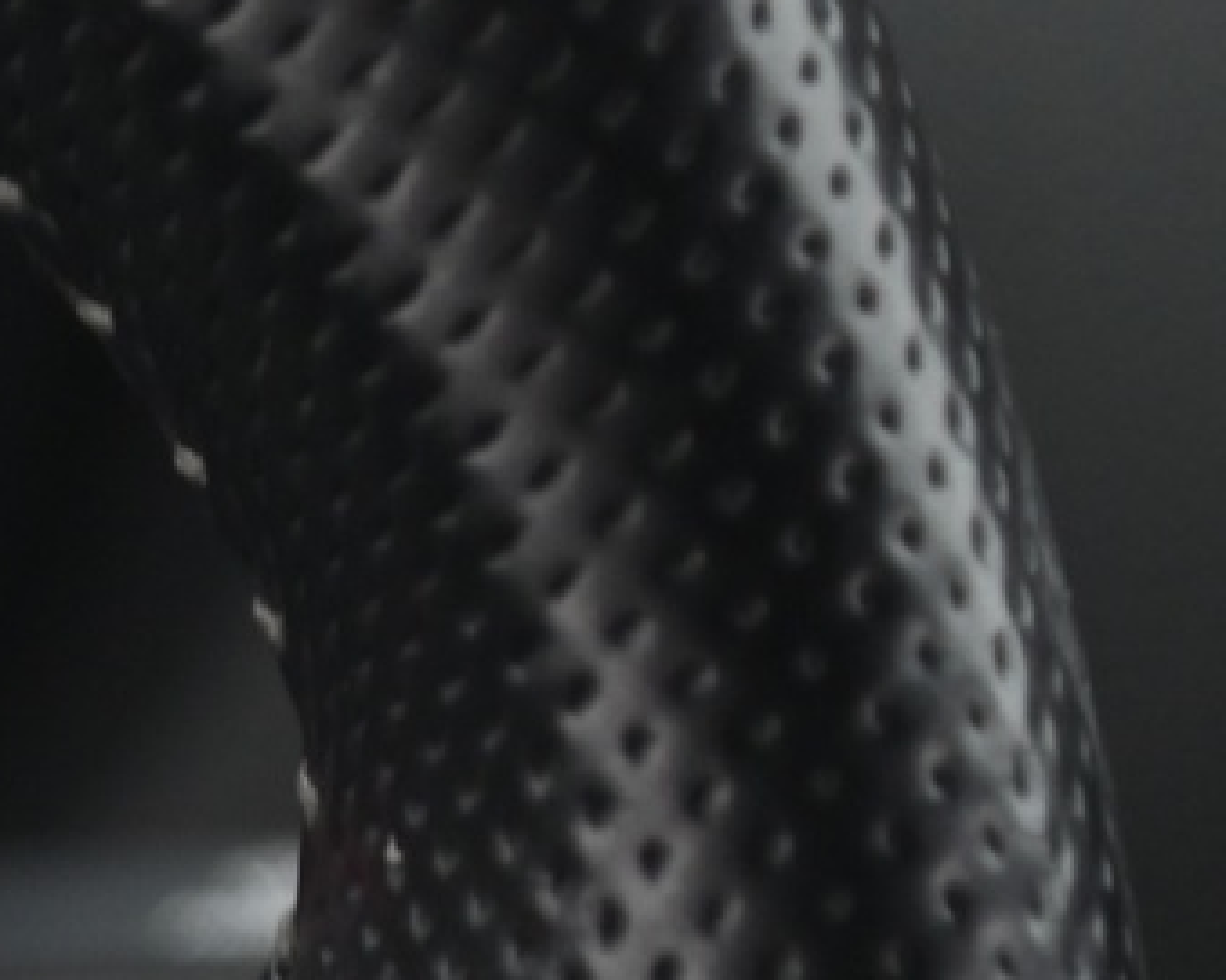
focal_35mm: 539
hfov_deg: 3.6
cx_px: -872
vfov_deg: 2.9
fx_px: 19552
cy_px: 1776
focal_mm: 120
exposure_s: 1/15
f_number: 4
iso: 2000
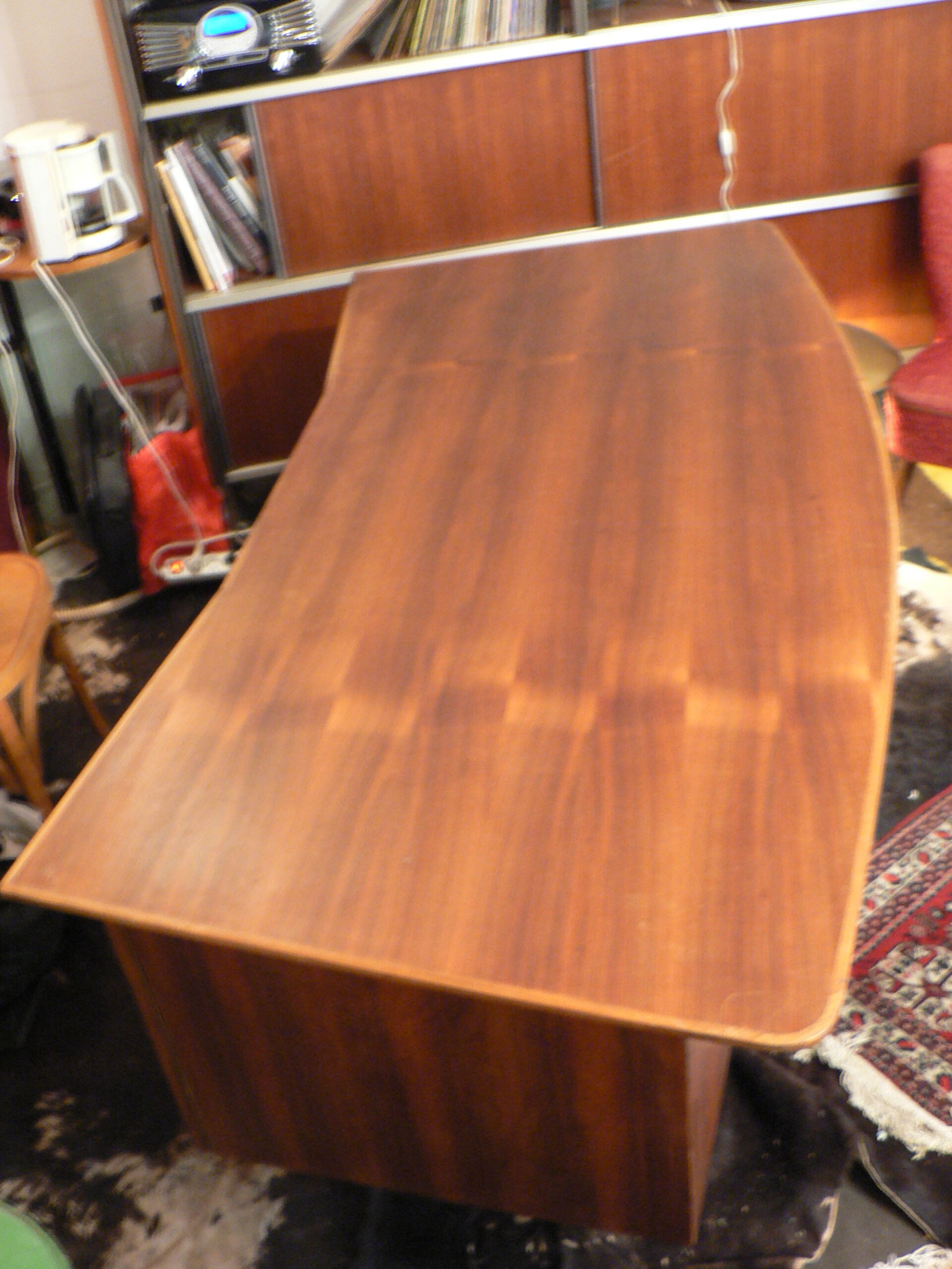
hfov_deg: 39.7
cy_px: 634
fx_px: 1320
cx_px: 476
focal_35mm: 36
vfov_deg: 51.4
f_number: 2.8
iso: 200
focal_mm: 6
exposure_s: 1/4
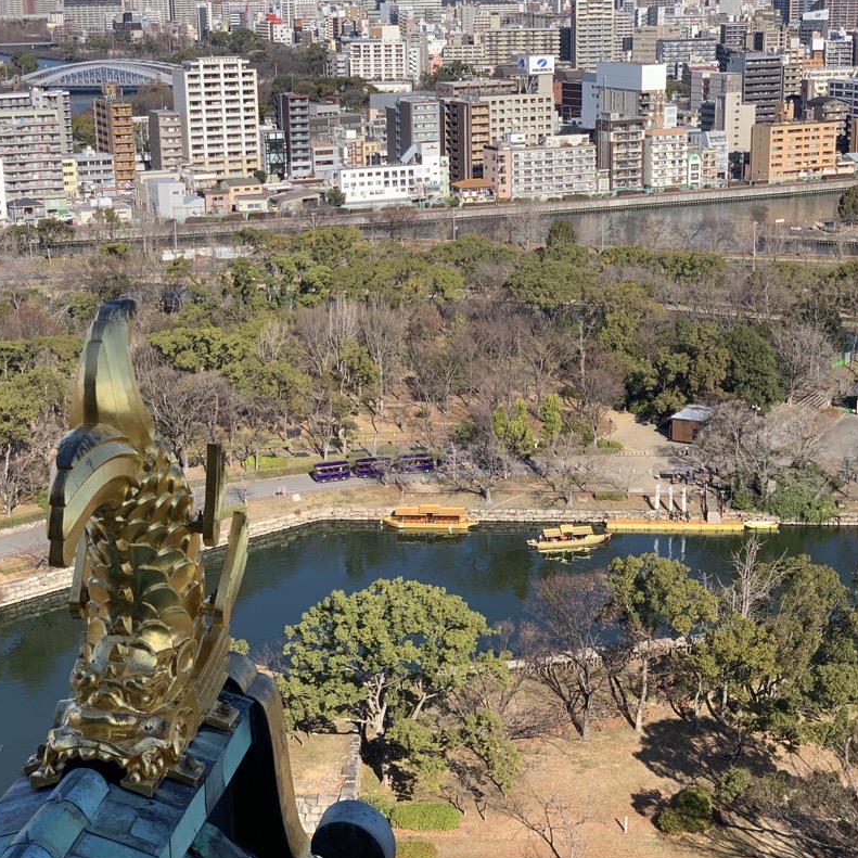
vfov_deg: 27.7
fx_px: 1739
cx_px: 426
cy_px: 431
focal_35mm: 62
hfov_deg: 27.7
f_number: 2.4
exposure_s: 1/940
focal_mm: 6
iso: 16
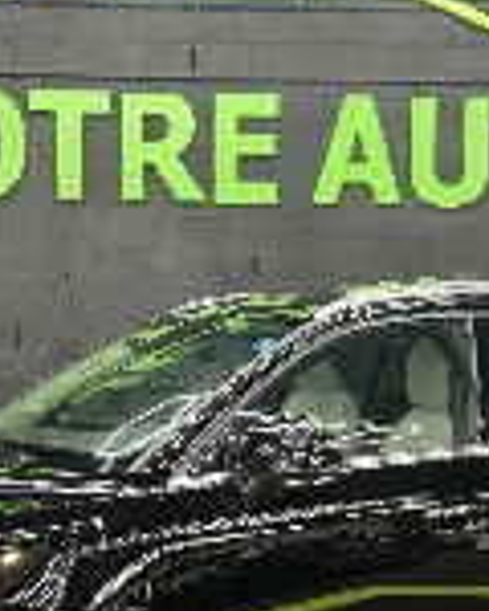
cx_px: 249
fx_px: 1176
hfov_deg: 23.5
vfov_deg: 28.9
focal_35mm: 65
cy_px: 420
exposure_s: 1/58
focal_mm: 6.76
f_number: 1.78
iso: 250
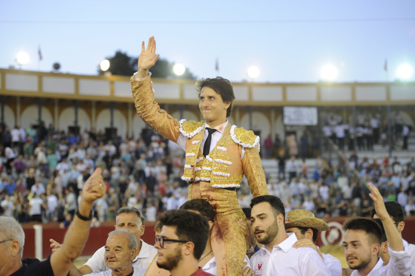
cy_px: 138
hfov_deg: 23.9
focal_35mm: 85
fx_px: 979
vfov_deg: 16.0
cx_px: 208
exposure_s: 1/500
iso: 2000
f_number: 2.8
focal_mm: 85
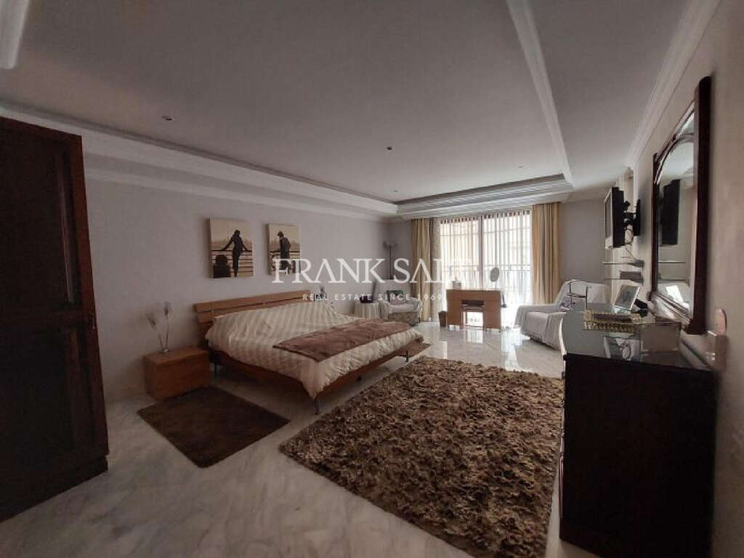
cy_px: 279
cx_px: 372
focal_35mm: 13
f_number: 2.2
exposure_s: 1/50
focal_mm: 1.74
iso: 200
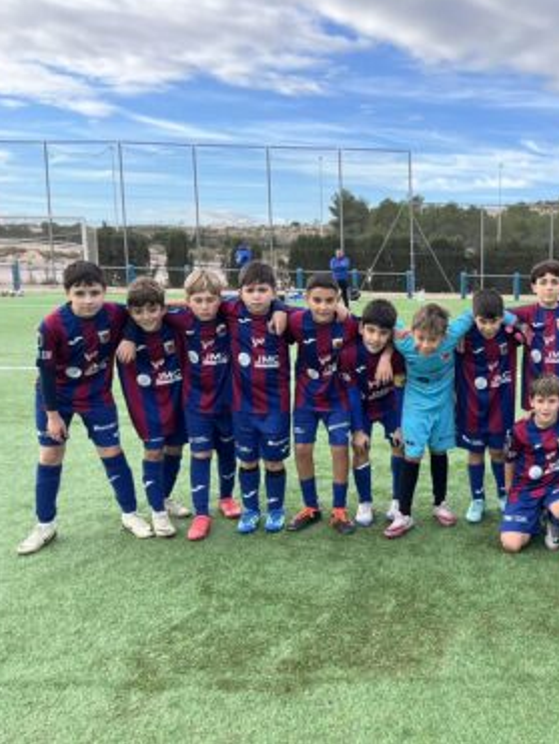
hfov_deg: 38.6
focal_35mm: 35
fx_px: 752
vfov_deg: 52.6
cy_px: 370
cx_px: 477
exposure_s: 1/816
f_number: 1.6
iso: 50
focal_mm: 5.1
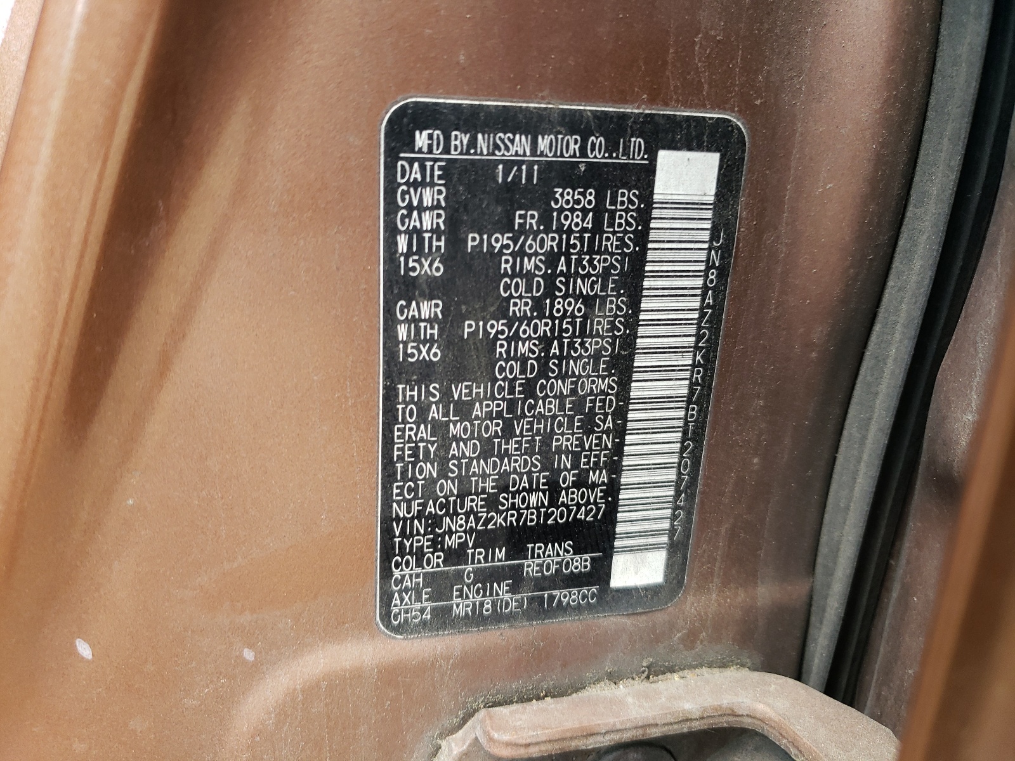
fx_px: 762
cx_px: 508
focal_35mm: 26
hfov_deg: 67.3
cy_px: 380
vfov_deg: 53.1
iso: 60
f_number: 1.5
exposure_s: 1/120
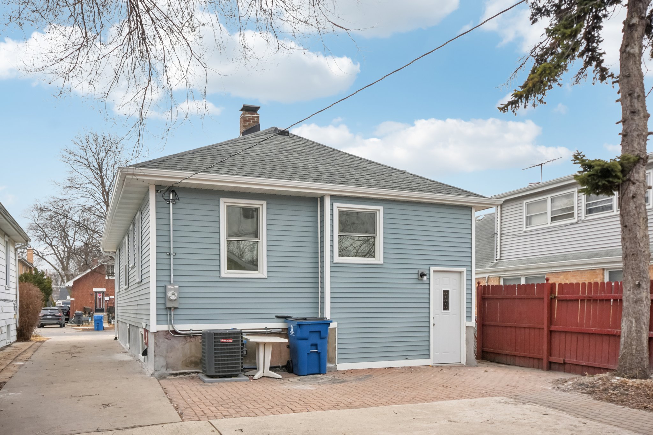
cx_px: 326
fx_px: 544
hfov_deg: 61.9
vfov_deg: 43.6
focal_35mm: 30
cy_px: 218
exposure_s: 1/500
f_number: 8
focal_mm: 20
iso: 400
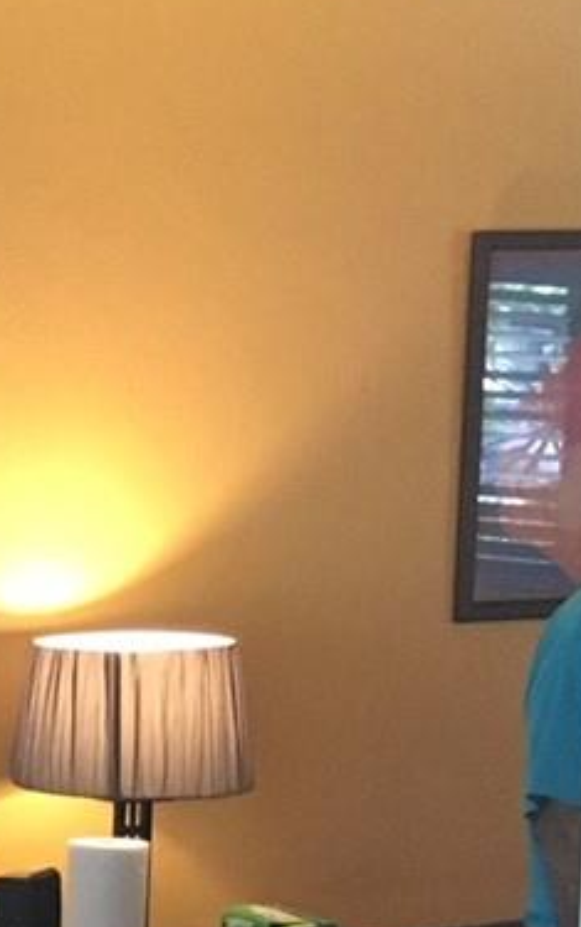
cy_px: 779
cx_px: -1221
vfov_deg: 15.8
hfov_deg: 8.3
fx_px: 3312
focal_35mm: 131
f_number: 2.2
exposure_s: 1/30
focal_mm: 4.15
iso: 160
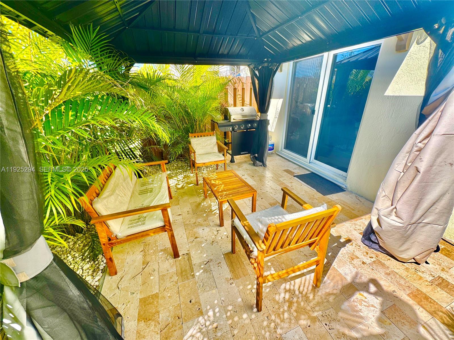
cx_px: 227
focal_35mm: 14
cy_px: 170
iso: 40
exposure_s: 1/318
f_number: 2.2
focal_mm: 2.22
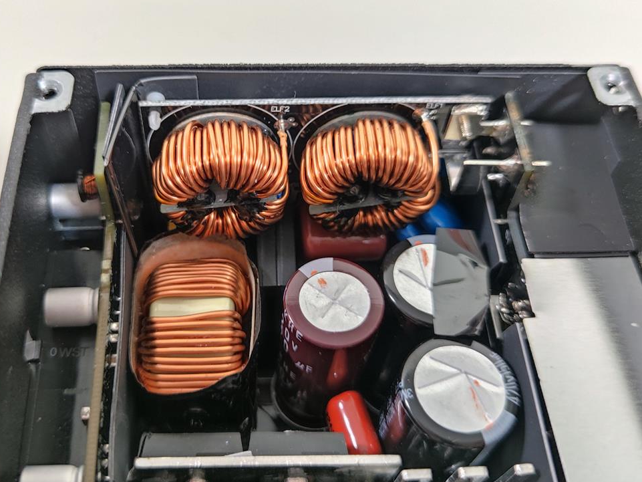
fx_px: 668
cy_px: 206
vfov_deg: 39.6
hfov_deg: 51.1
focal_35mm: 36
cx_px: 269
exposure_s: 1/33
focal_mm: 6.78
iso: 384
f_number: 1.85
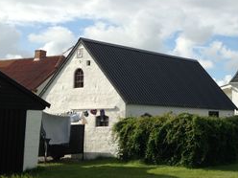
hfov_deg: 23.8
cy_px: 64
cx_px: 212
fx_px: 550
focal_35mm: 80
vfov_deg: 18.4
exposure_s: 1/1550
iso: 50
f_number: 2.4
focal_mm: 4.12
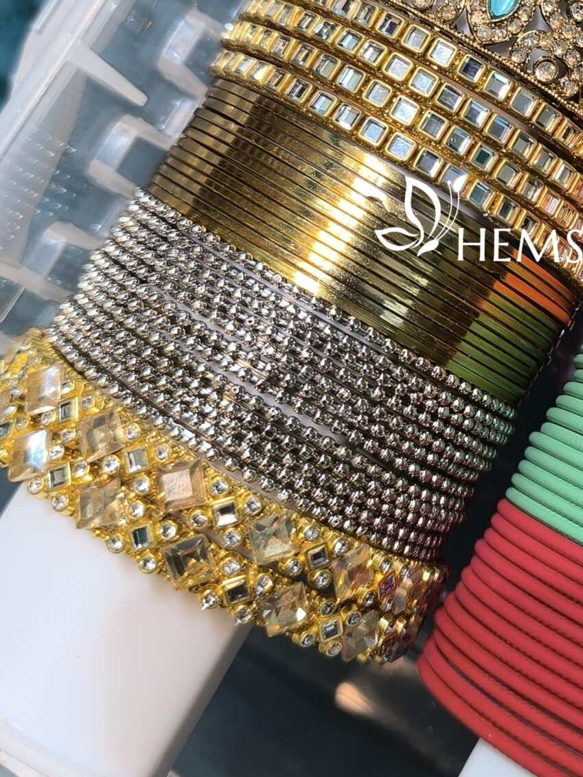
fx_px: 1168
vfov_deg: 36.2
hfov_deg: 26.5
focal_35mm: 52
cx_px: 582
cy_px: 227
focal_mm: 6.14
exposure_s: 1/100
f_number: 1.65
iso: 125
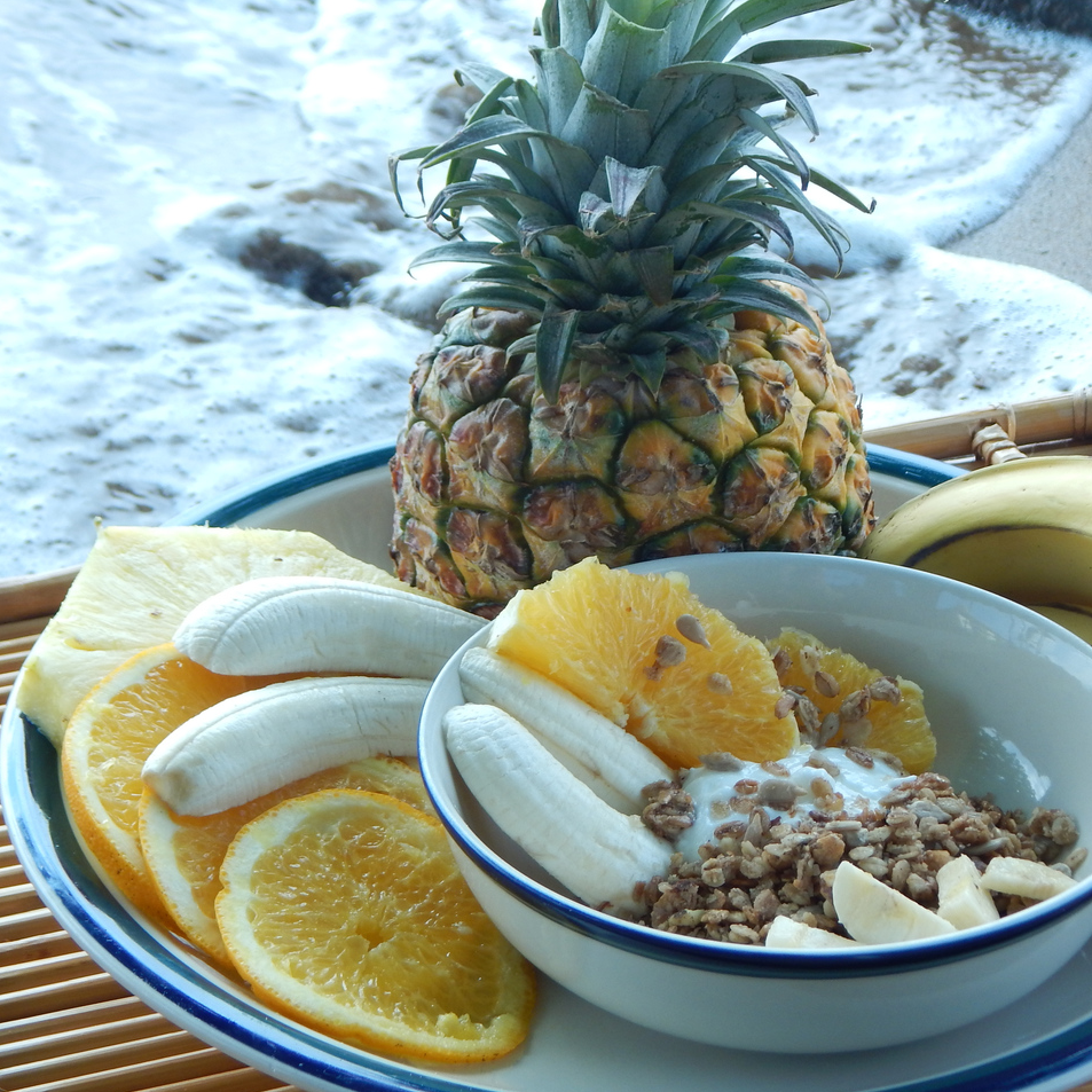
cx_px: 610
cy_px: 547
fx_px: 3176
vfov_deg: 19.5
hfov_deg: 19.5
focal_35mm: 89
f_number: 4.2
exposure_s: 1/250
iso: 125
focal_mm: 13.5
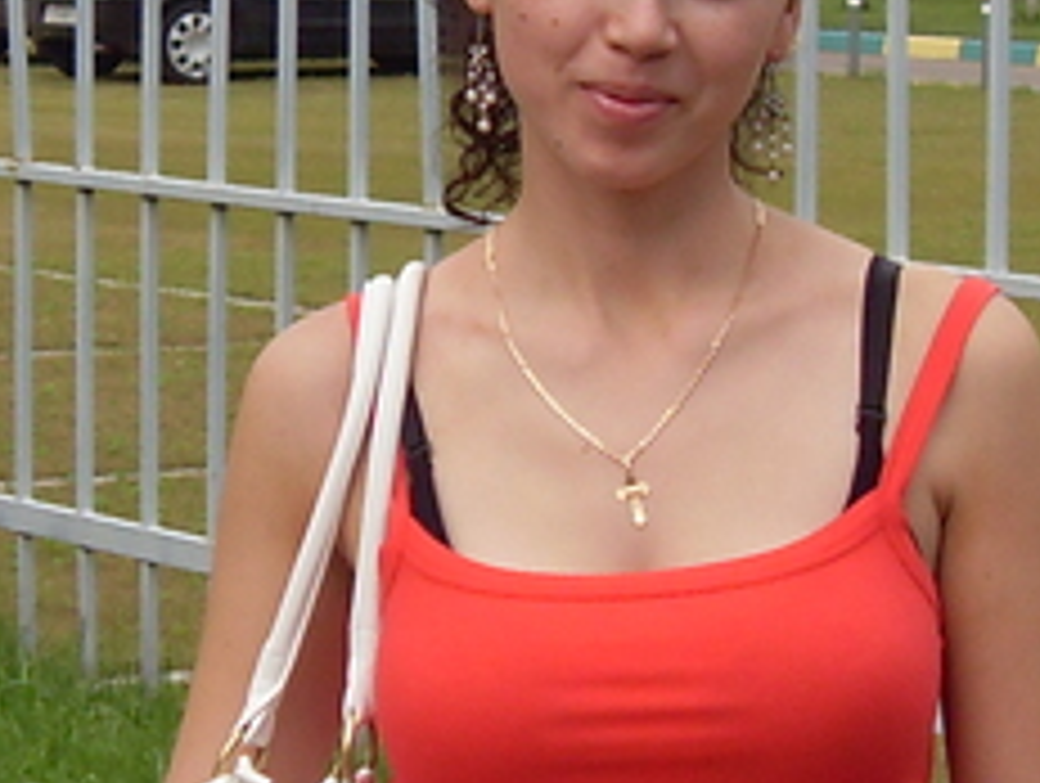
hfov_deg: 27.0
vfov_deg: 20.5
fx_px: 2167
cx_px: 536
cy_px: 410
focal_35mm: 72
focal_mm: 6.3
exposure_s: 1/125
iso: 80
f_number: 7
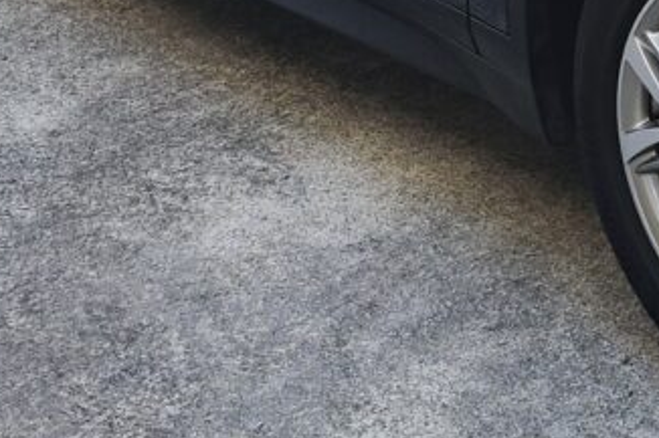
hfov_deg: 21.2
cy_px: -299
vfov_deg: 14.1
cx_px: 827
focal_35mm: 88
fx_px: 1610
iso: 50
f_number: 1.69
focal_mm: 7.01
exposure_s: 1/405
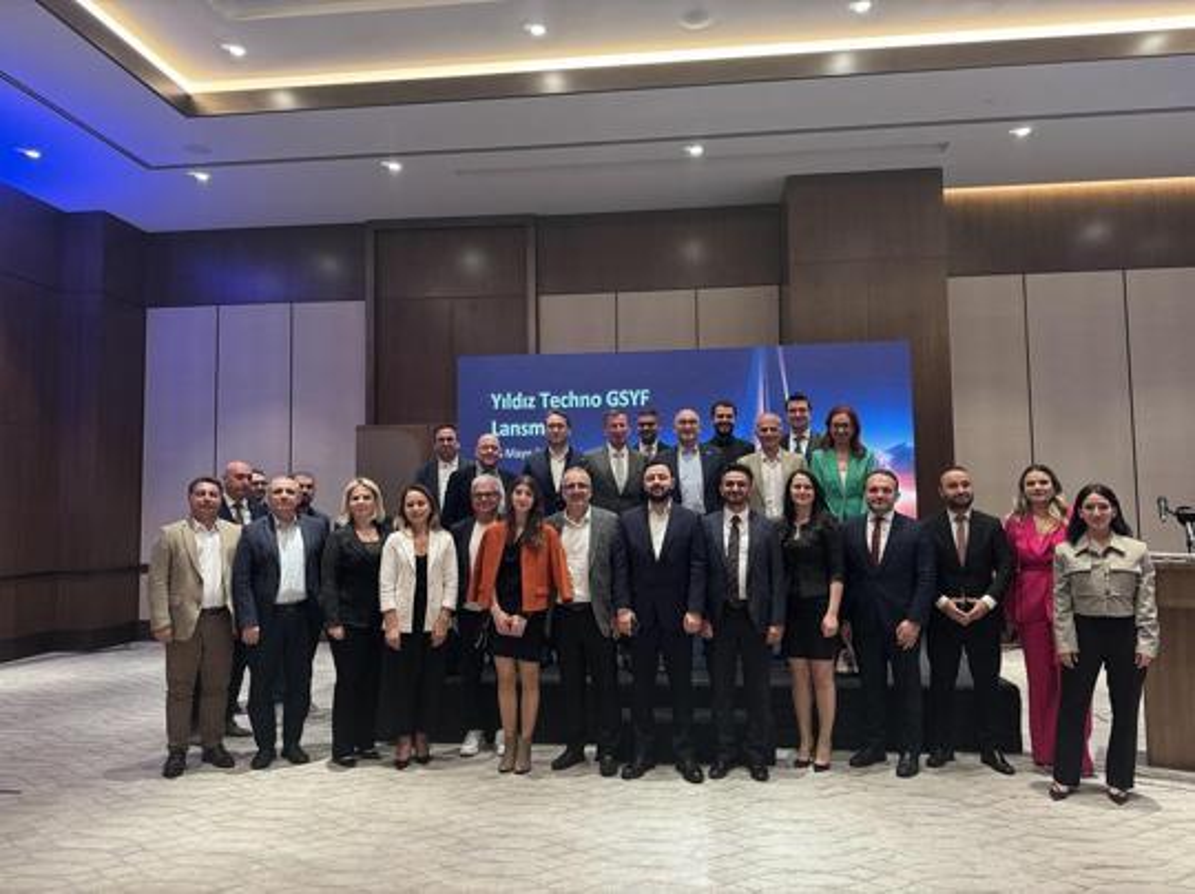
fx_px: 828
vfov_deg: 56.7
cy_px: 447
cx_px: 598
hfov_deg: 71.6
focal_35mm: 24
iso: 250
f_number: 1.78
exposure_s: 1/49
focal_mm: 6.76
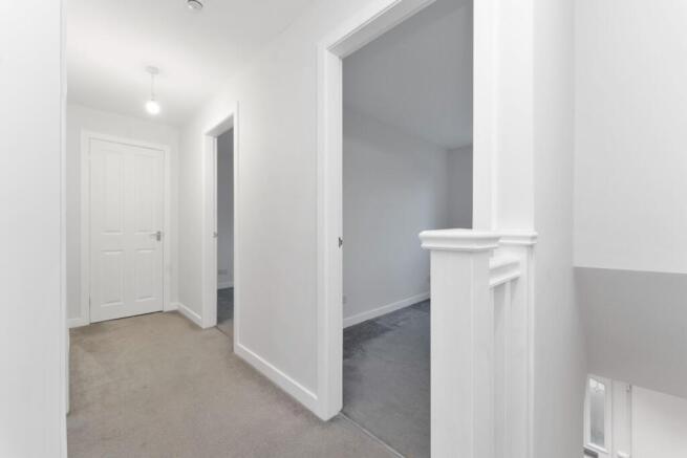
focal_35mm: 14
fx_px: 267
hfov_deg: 104.2
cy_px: 229
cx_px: 344
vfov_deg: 81.2
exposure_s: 1/6
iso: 200
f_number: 7.1
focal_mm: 14
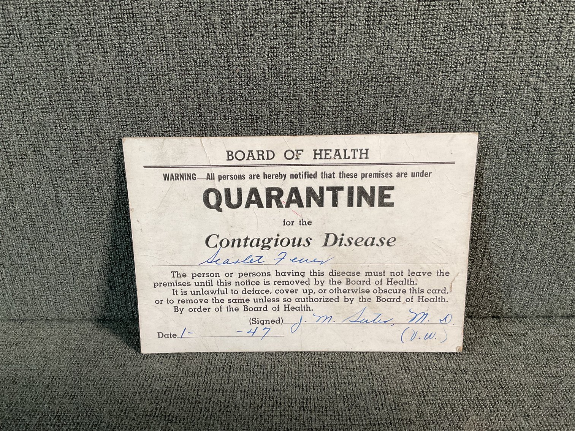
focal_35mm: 29
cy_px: 216
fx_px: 482
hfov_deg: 61.7
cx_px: 288
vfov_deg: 48.2
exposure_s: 1/60
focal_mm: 3
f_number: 1.8
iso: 80
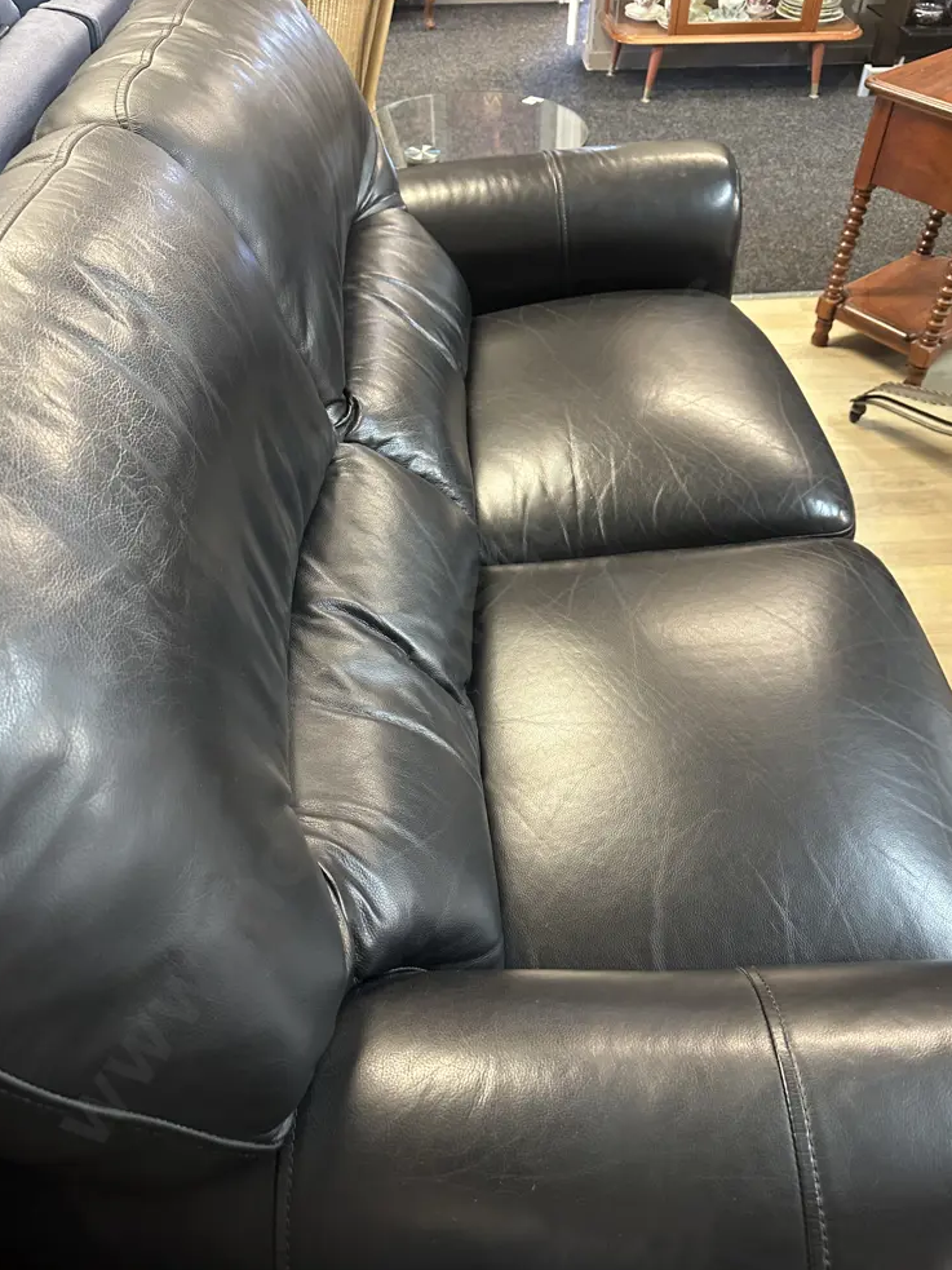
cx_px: 471
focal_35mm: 25
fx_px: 917
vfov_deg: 69.4
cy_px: 612
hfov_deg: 54.9
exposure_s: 1/50
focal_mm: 6.86
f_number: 1.78
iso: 500
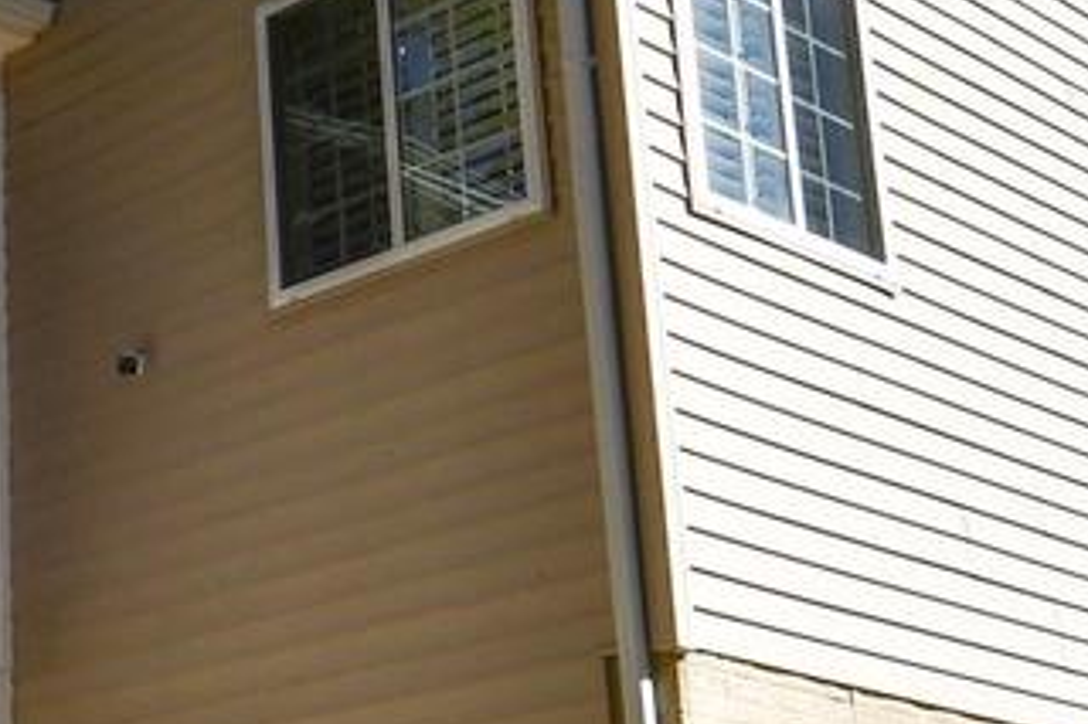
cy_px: 496
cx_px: -122
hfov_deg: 23.5
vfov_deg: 16.8
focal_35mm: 81
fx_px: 2447
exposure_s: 1/250
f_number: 11
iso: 100
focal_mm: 12
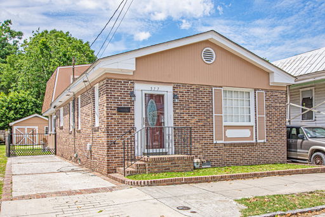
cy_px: 108
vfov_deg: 43.6
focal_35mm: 30
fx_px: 271
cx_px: 162
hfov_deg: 61.9
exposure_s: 1/500
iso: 320
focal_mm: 20
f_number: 10
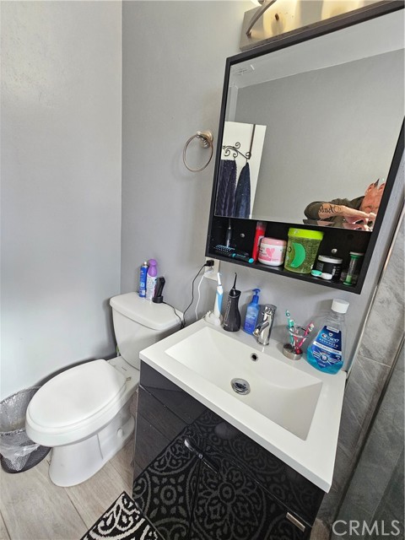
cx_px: 202
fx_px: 203
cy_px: 270
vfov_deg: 106.2
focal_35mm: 13
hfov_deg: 89.9
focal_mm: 2.2
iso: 400
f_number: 2.2
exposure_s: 1/60
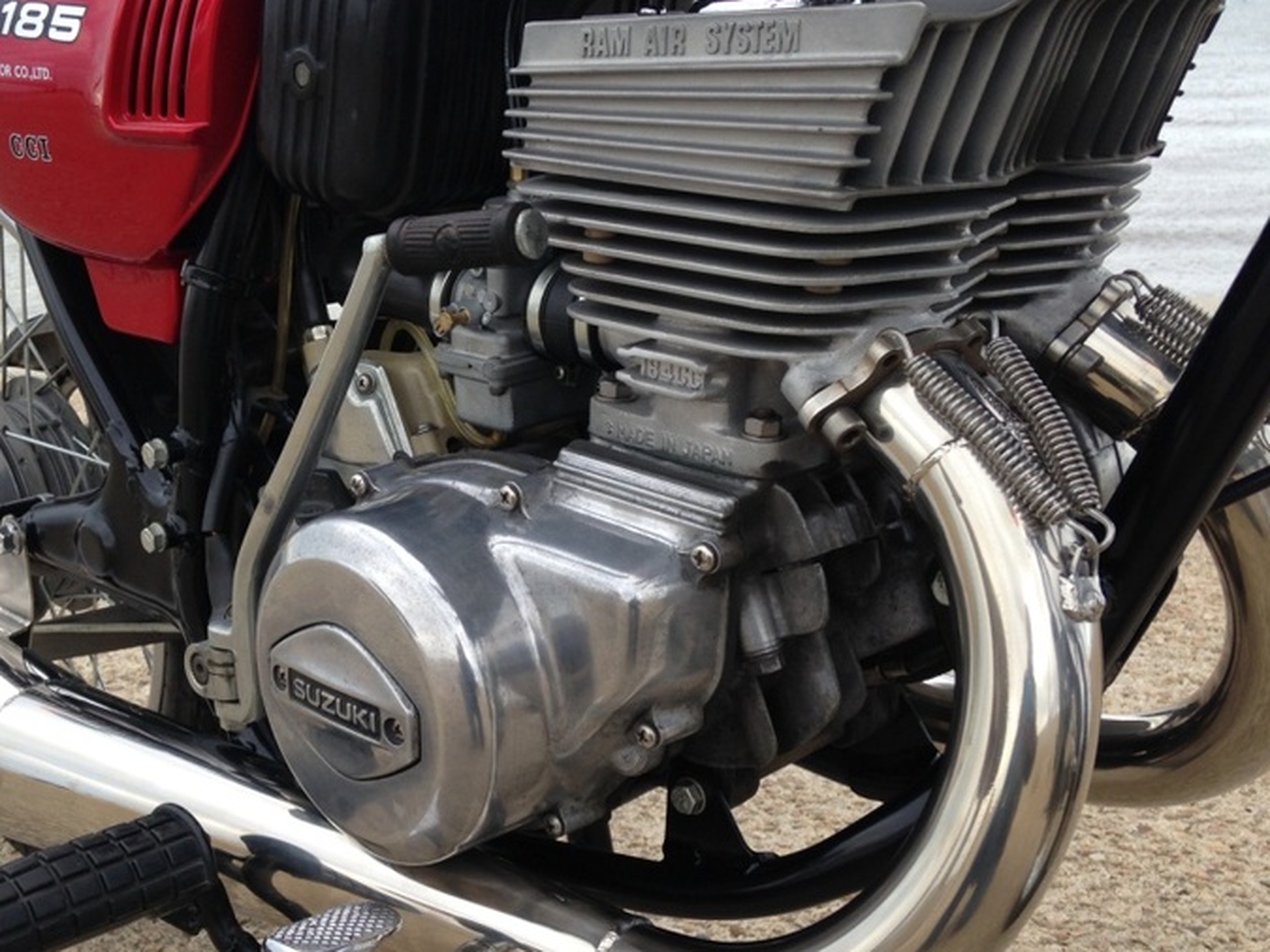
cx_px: 485
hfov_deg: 42.7
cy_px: 562
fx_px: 1614
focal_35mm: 44
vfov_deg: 32.8
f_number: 2.4
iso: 50
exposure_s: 1/239
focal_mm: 4.12
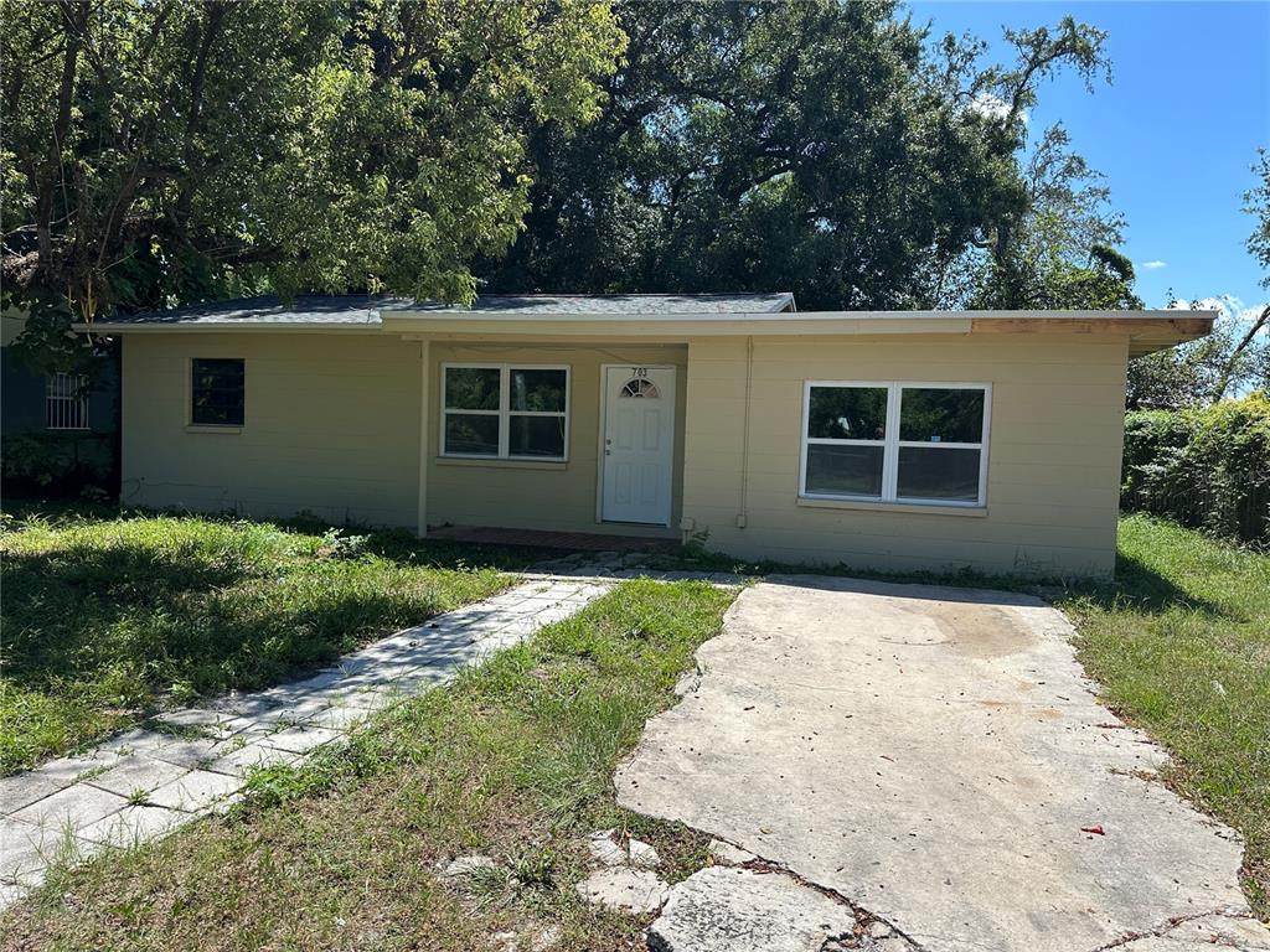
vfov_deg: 56.8
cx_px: 635
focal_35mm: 24
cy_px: 476
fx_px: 881
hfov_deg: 71.6
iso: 80
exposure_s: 1/3356
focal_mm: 6.86
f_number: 1.78
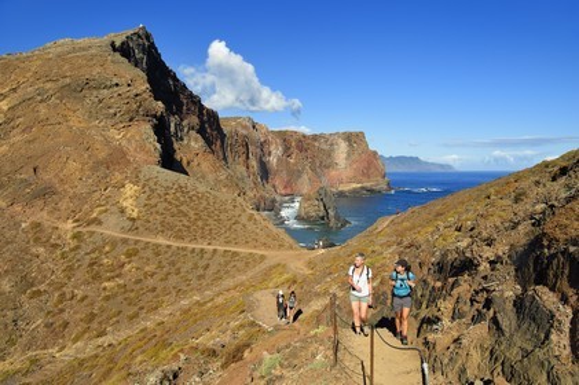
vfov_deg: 44.9
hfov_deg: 63.7
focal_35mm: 29
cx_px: 290
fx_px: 466
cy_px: 192
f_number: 10
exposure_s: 1/500
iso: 200
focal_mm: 29
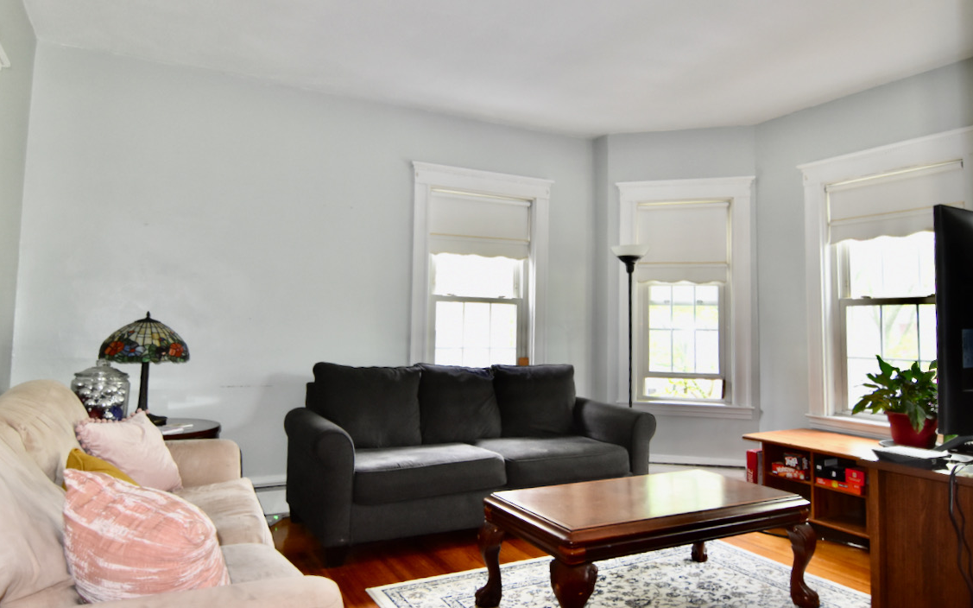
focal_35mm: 23
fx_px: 599
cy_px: 272
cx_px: 502
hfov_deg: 78.2
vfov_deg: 53.7
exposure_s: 1/60
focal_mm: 13
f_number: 2.8
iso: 1100
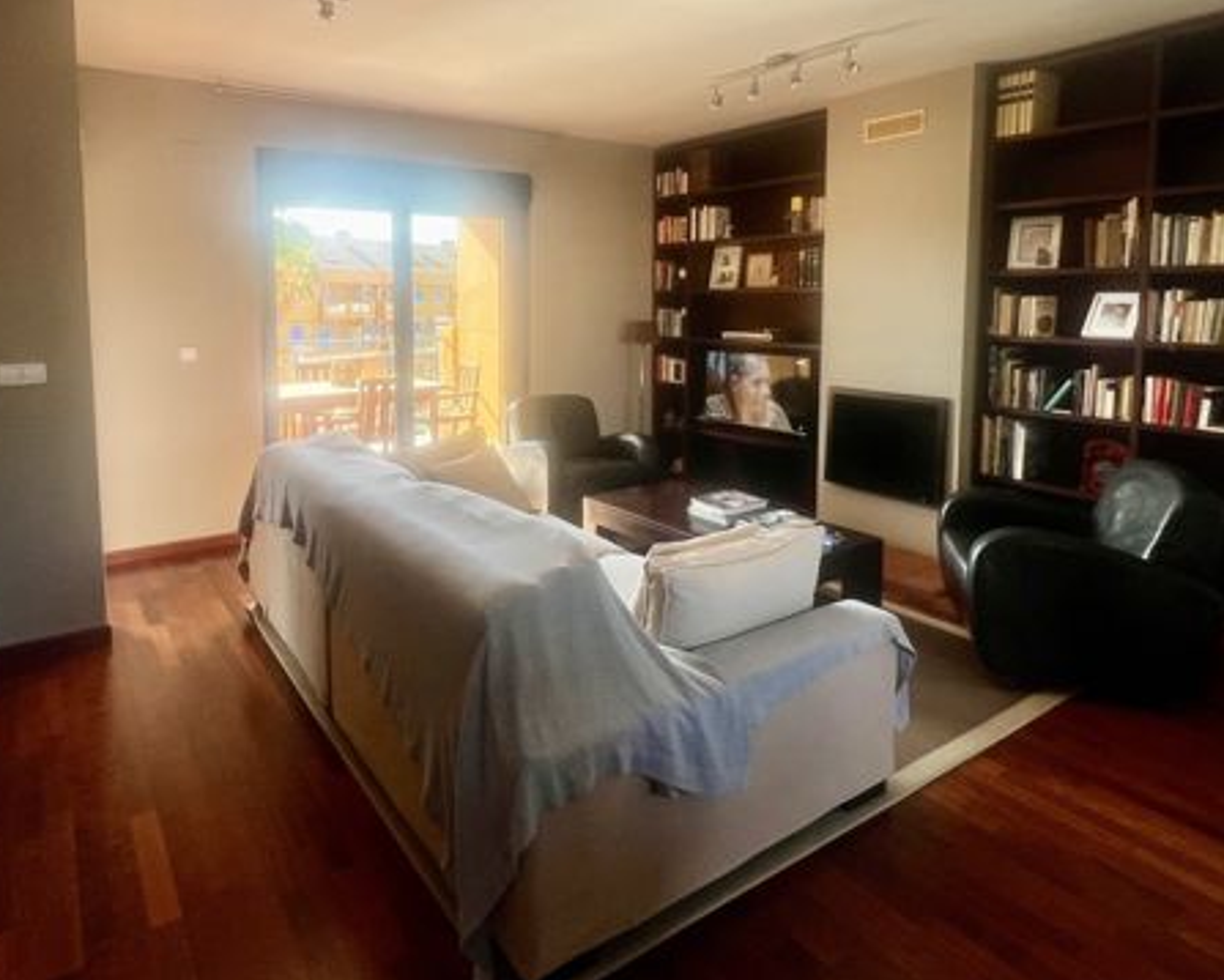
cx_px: 574
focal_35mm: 20
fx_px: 725
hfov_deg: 80.3
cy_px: 370
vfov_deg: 67.1
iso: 32
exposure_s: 1/99
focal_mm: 1.57
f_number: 1.8
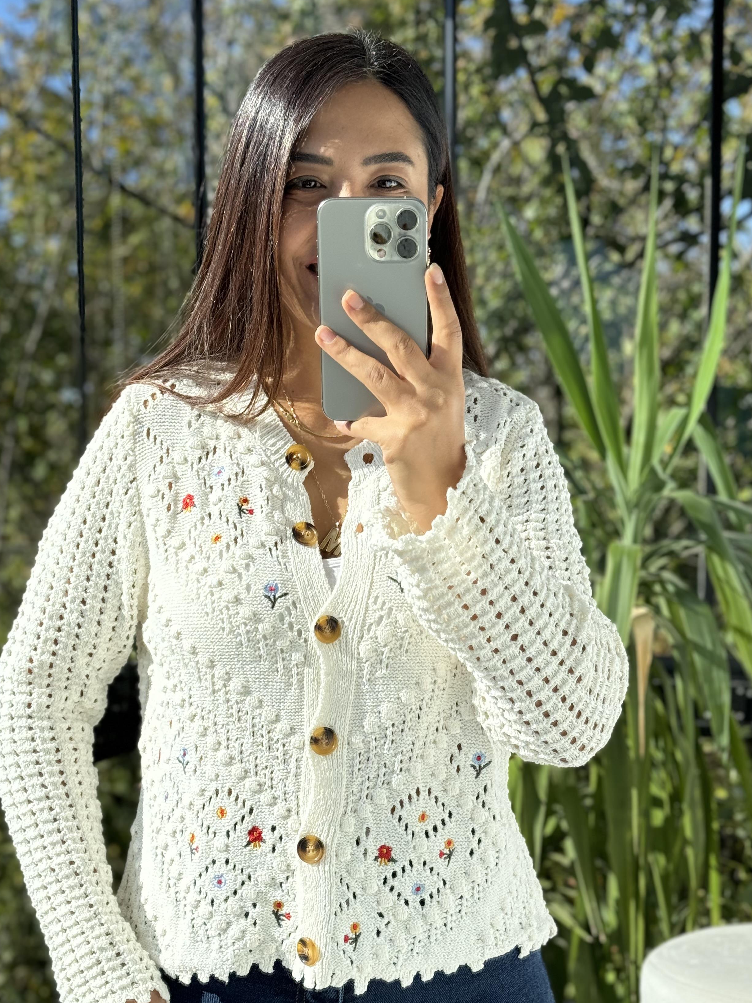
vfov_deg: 32.6
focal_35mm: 59
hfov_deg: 24.8
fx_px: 1709
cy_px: 593
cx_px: 375
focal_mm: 6.76
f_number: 1.78
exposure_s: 1/1193
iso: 64
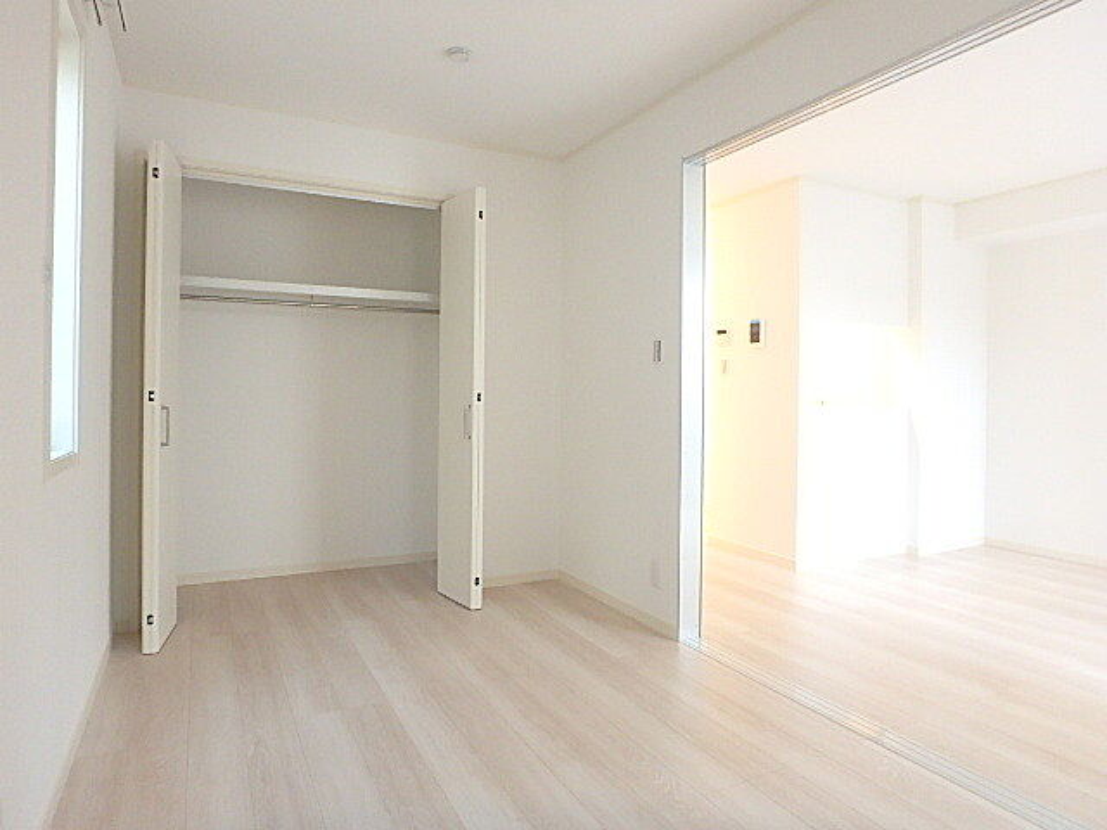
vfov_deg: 63.4
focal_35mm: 21
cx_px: 554
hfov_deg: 79.0
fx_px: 672
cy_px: 415
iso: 800
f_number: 3.5
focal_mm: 3.7
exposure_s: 1/20
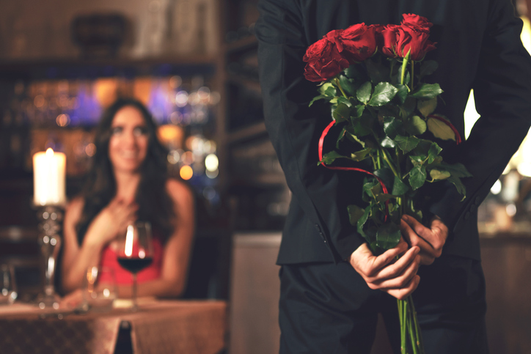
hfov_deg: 28.8
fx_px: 1033
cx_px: 266
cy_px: 177
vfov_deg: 19.5
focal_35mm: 70
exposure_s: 1/125
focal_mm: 70
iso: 200
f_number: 2.8
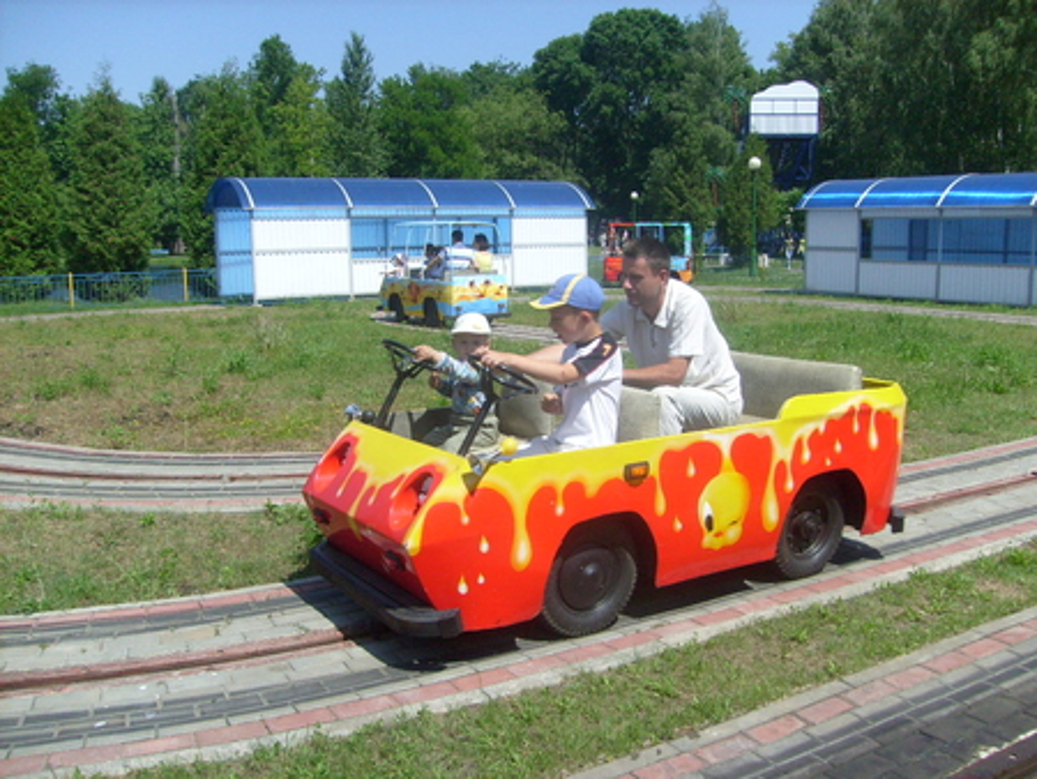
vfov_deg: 40.7
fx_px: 1049
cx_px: 518
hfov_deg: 52.6
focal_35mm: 35
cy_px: 390
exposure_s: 1/350
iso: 80
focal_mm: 5.8
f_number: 7.1
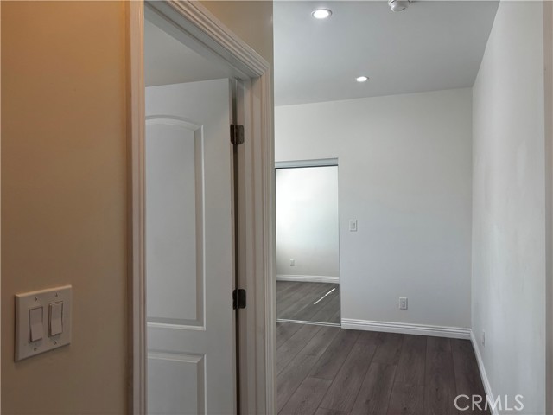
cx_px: 276
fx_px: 415
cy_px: 208
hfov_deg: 67.3
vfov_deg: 53.1
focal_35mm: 26
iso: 40
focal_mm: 5.96
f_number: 1.6
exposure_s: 1/211
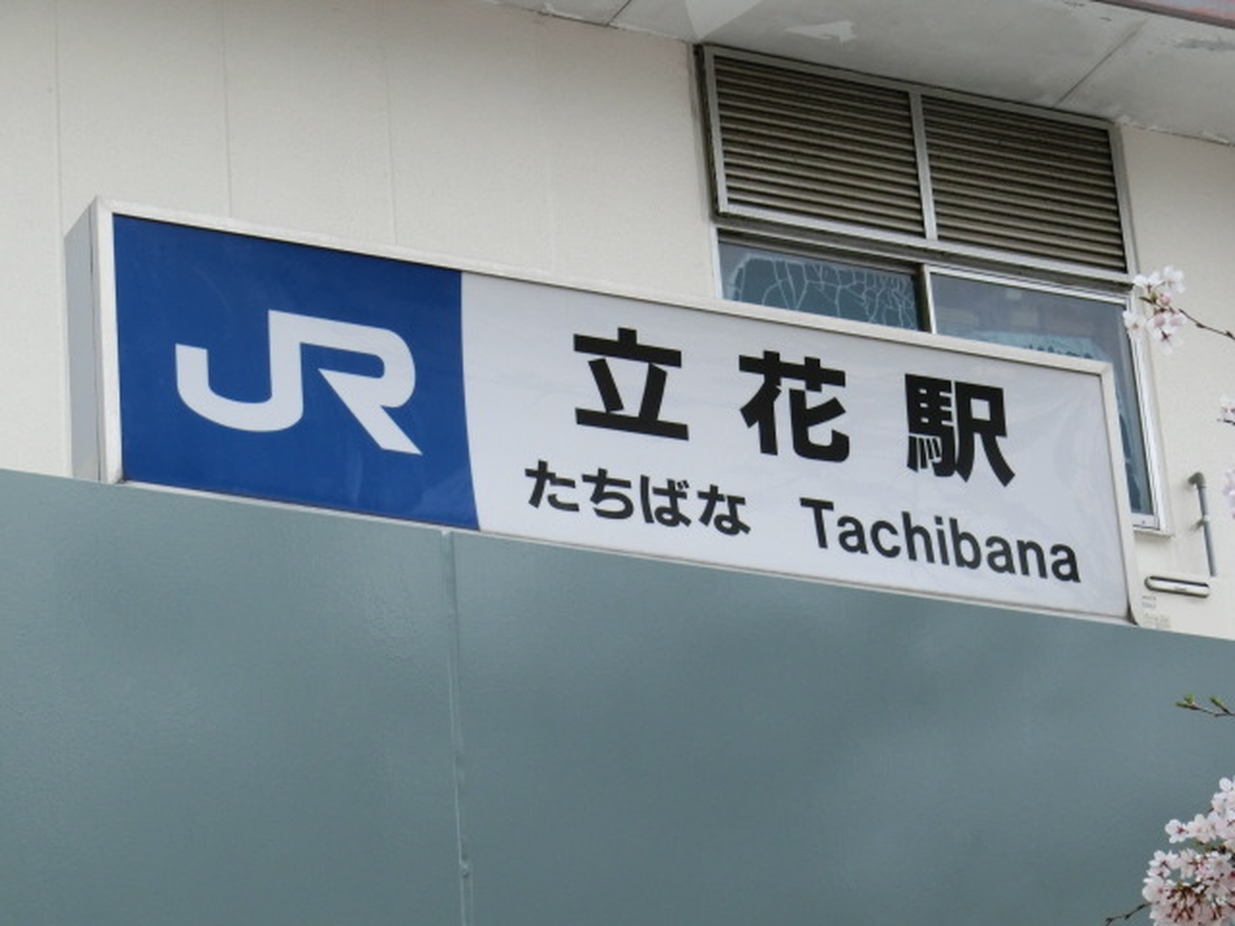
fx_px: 5102
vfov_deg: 10.4
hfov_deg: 13.8
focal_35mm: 143
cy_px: 463
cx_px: 618
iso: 400
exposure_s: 1/160
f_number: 5.8
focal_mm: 25.5
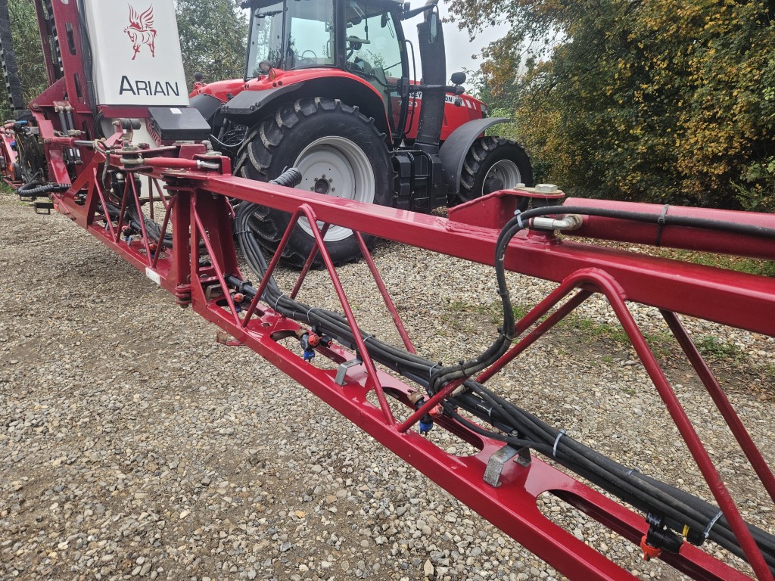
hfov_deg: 73.9
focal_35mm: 23
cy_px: 290
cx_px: 388
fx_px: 515
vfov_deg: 58.9
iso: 100
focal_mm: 5.4
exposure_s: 1/180
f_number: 1.8
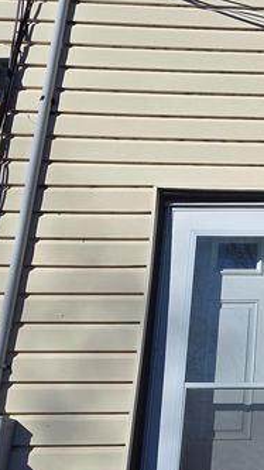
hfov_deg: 20.9
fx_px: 573
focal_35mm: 46
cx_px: 422
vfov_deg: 43.2
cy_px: 350
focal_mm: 2.2
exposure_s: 1/4493
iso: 50
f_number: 2.2
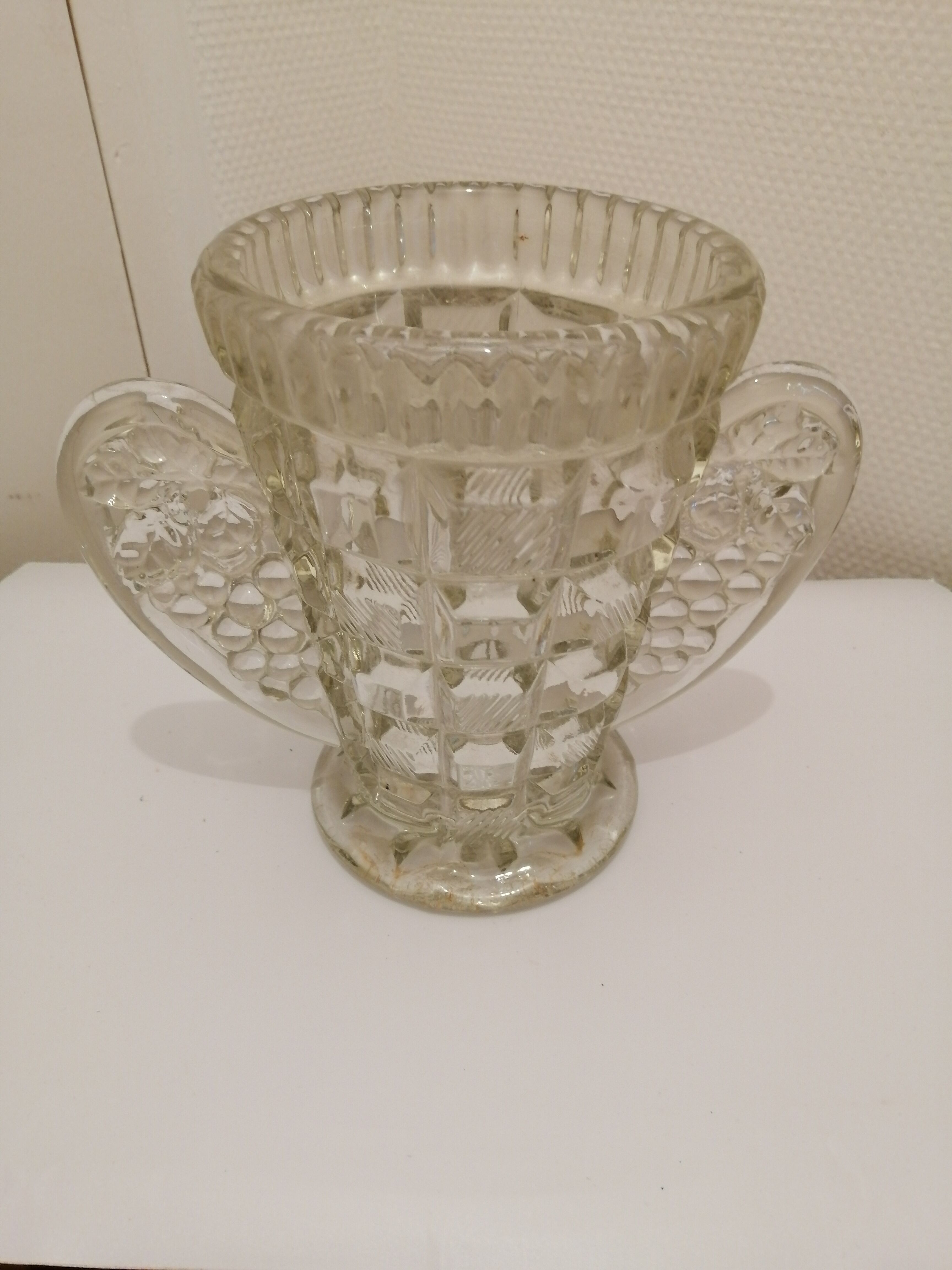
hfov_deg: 53.1
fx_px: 953
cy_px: 635
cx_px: 476
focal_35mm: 26
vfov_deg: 67.3
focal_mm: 3.96
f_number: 1.8
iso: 200
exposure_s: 1/33.3
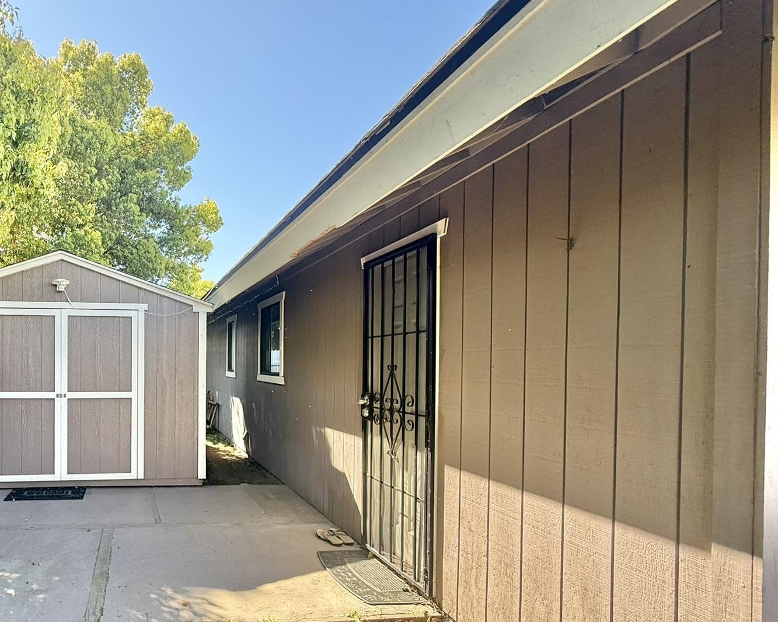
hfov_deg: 71.6
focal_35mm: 21
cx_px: 183
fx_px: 483
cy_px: 369
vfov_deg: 65.0
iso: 64
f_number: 2.2
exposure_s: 1/234
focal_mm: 2.22
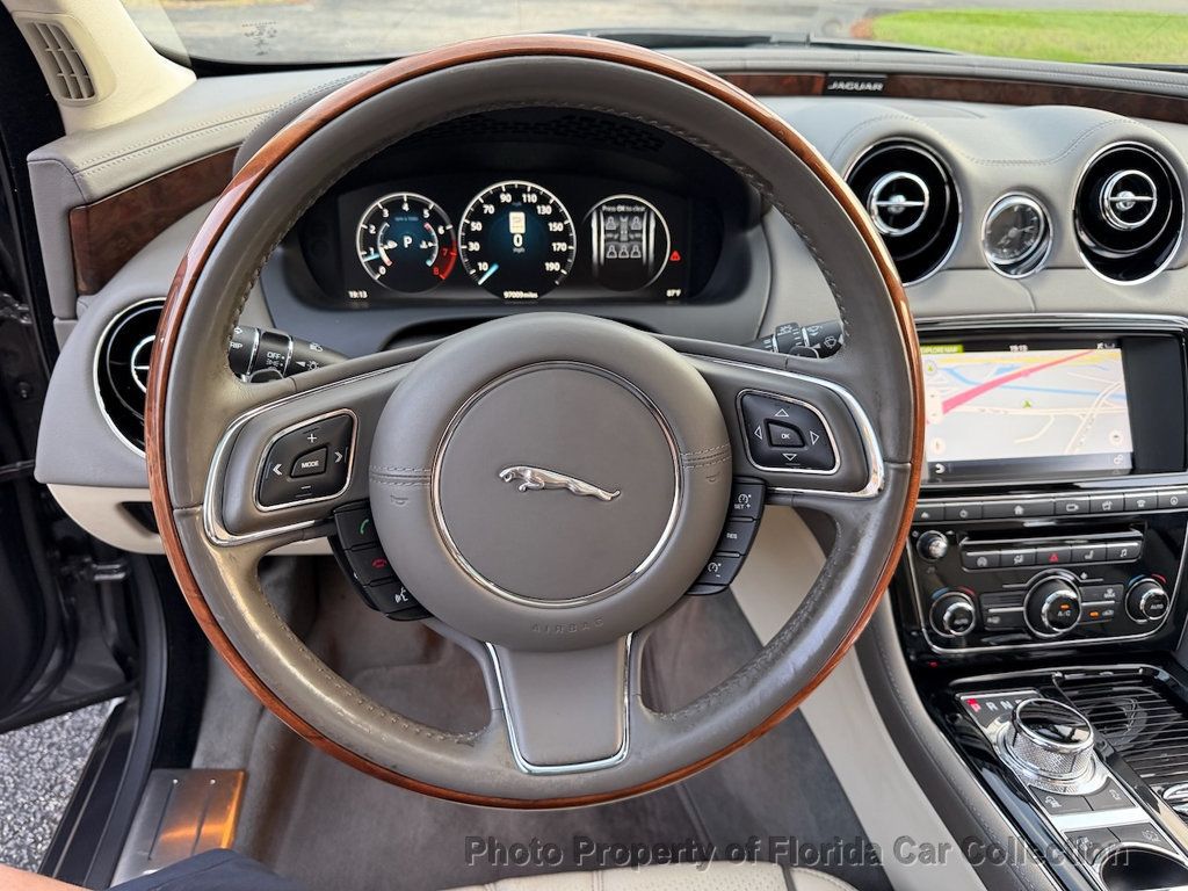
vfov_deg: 56.8
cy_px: 446
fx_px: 824
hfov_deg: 71.6
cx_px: 594
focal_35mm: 24
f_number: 1.78
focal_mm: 6.76
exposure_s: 1/58
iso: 200
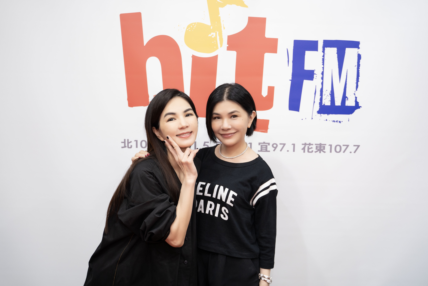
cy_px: 143
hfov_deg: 54.4
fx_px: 416
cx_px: 214
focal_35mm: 35
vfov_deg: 37.9
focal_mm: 35
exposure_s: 1/100
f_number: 2.8
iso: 1000
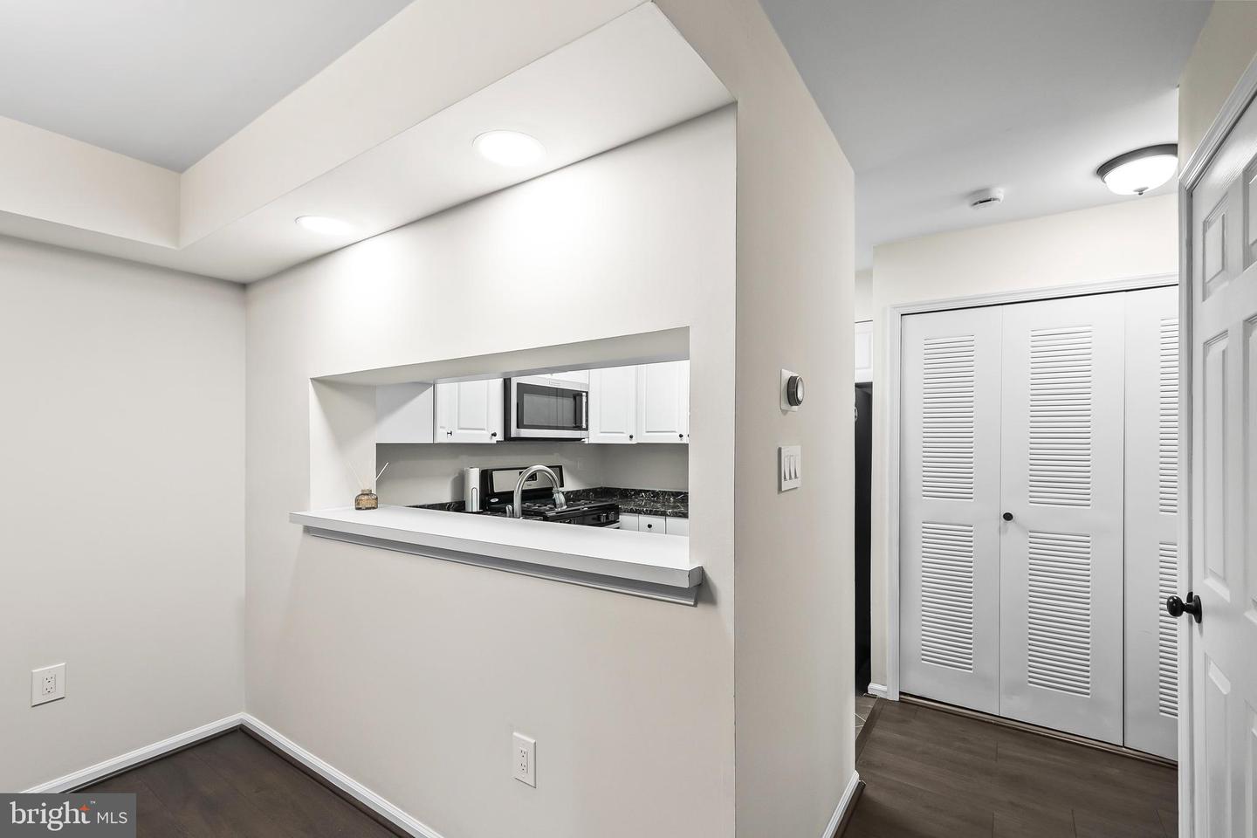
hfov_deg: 100.4
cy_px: 419
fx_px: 524
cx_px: 628
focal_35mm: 15
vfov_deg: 77.3
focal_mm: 10
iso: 640
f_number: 7.1
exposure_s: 1/13
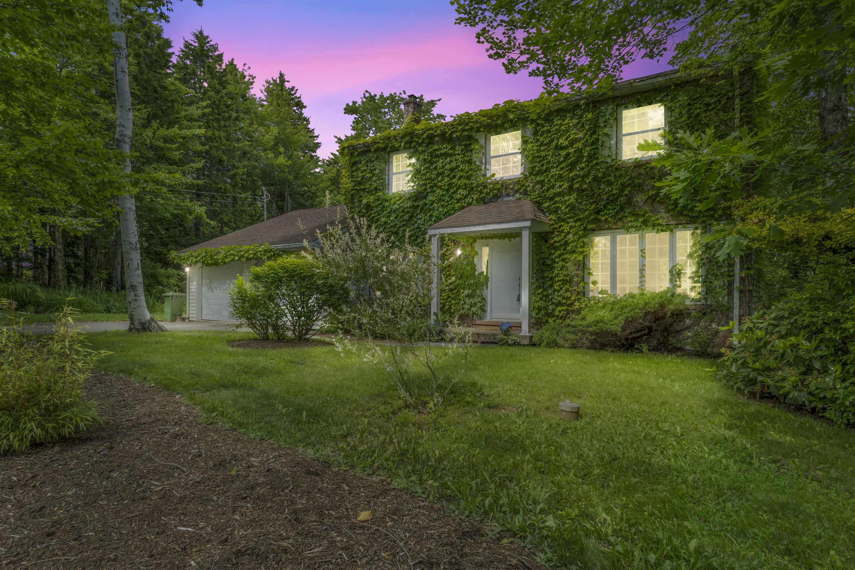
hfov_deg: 77.3
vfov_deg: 56.1
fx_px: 534
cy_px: 285
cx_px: 428
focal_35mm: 22
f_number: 11
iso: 400
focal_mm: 15
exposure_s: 1/80
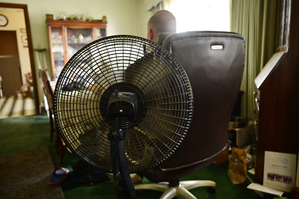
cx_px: 150
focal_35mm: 28
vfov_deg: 46.3
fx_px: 232
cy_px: 100
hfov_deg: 65.5
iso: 4000
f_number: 2.8
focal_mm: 28
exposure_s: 1/160
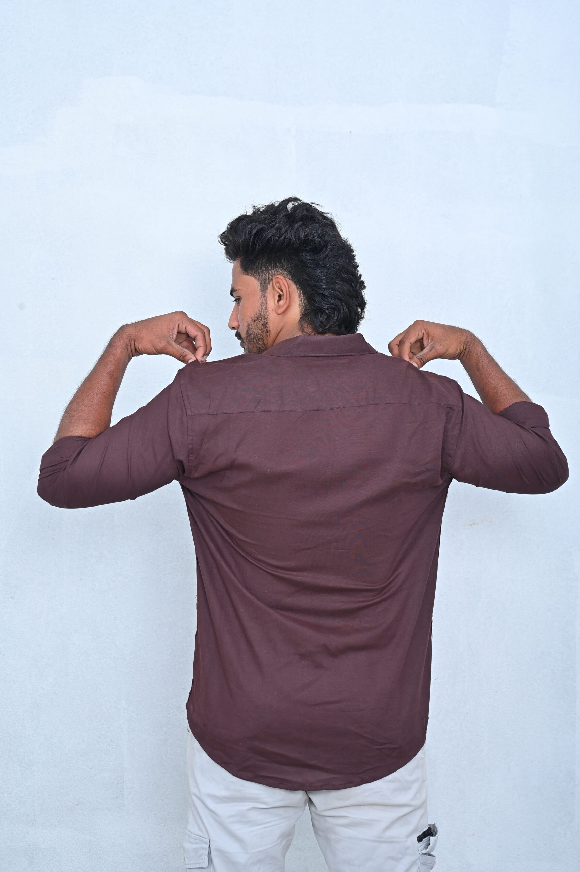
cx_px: 290
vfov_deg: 38.2
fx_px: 1258
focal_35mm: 52
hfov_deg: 26.0
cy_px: 436
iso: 200
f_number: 5.6
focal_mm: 52
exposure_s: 1/160
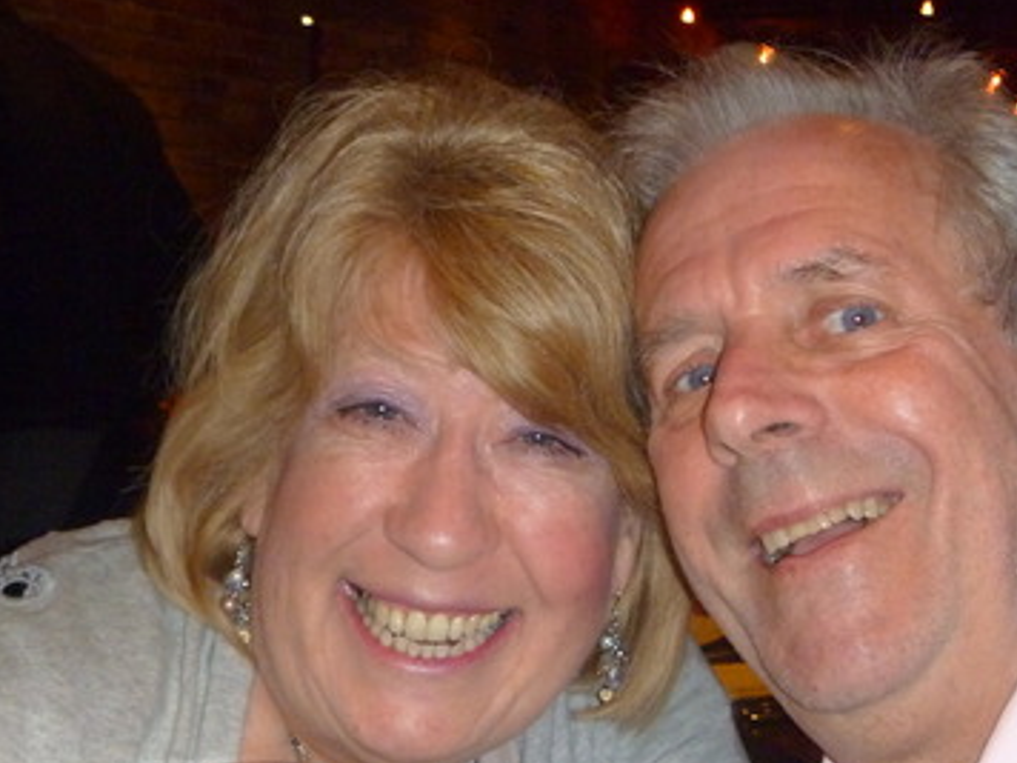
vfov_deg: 23.2
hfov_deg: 30.5
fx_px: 1851
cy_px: 486
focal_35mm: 63
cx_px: 657
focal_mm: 6.3
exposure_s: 1/30
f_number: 3.5
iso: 400
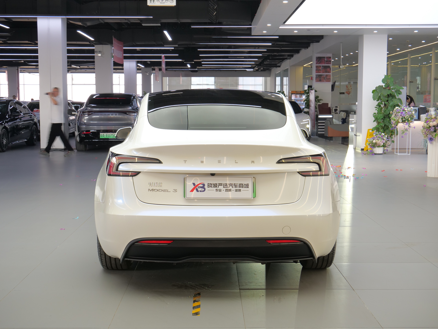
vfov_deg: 29.1
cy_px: 164
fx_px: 633
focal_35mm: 50
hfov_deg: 38.2
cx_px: 219
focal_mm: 25
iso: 320
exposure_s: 1/15
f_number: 5.6
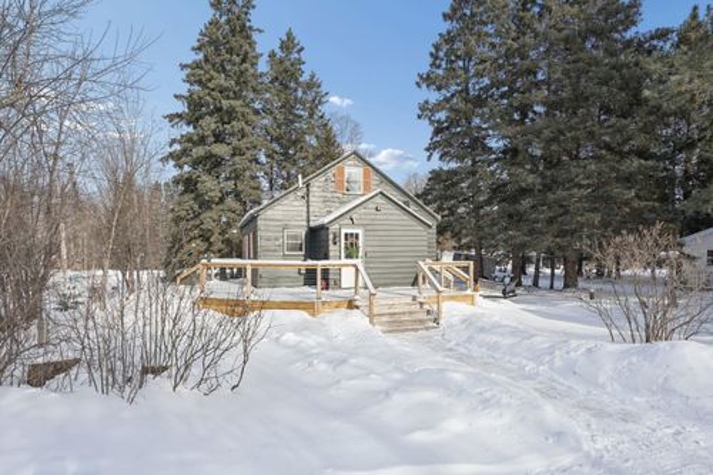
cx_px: 356
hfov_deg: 104.3
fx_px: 277
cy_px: 238
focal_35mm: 14
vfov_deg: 81.2
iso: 400
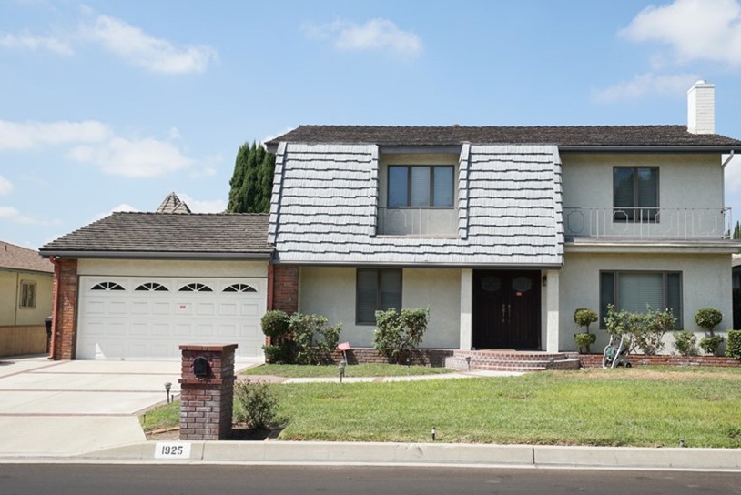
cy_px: 258
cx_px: 398
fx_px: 803
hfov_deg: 49.5
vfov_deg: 34.3
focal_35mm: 39
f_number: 9
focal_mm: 31
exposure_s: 1/160
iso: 100
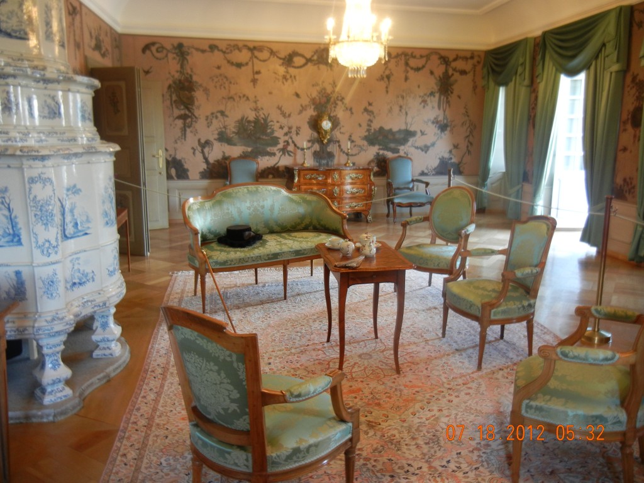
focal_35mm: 30
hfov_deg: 60.0
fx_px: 558
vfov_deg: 46.8
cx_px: 322
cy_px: 242
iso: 200
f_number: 3.5
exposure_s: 1/6.8
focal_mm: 5.4
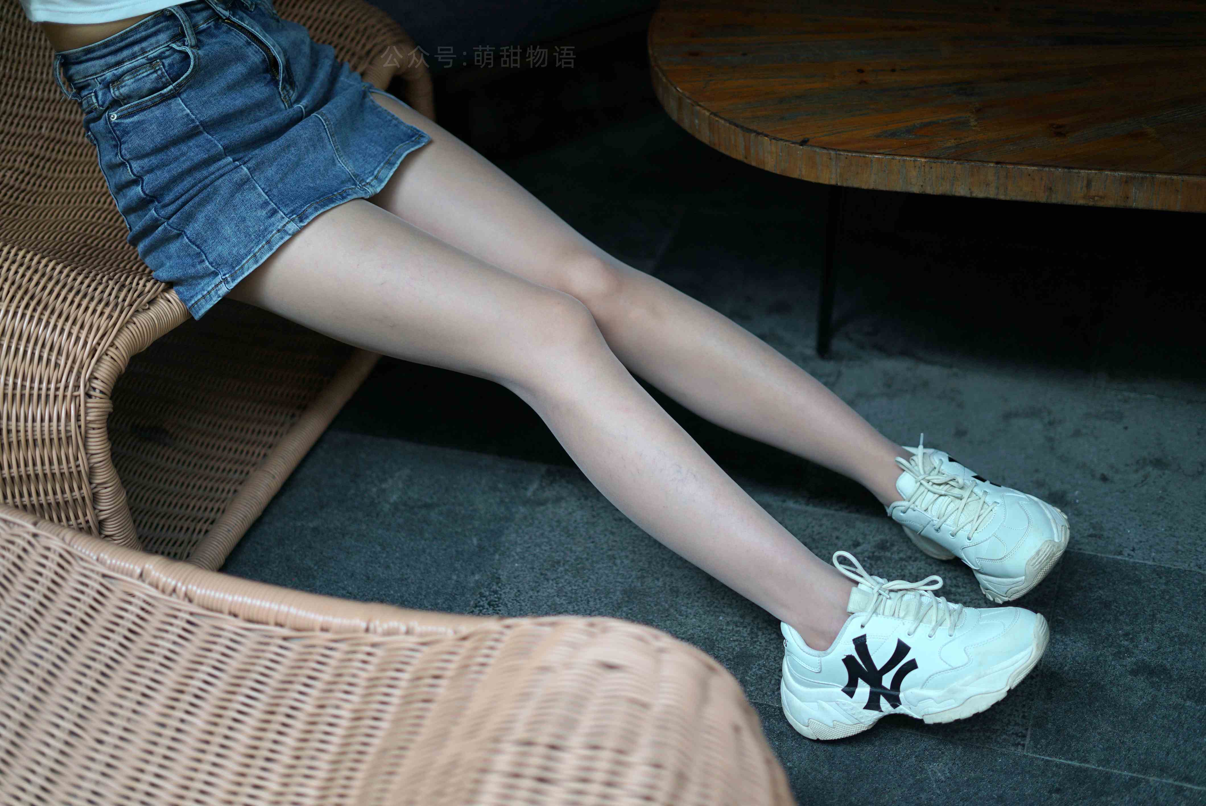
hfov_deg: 39.6
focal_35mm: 50
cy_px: 403
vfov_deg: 27.0
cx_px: 603
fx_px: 1676
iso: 200
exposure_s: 1/1000
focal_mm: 50
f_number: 1.8
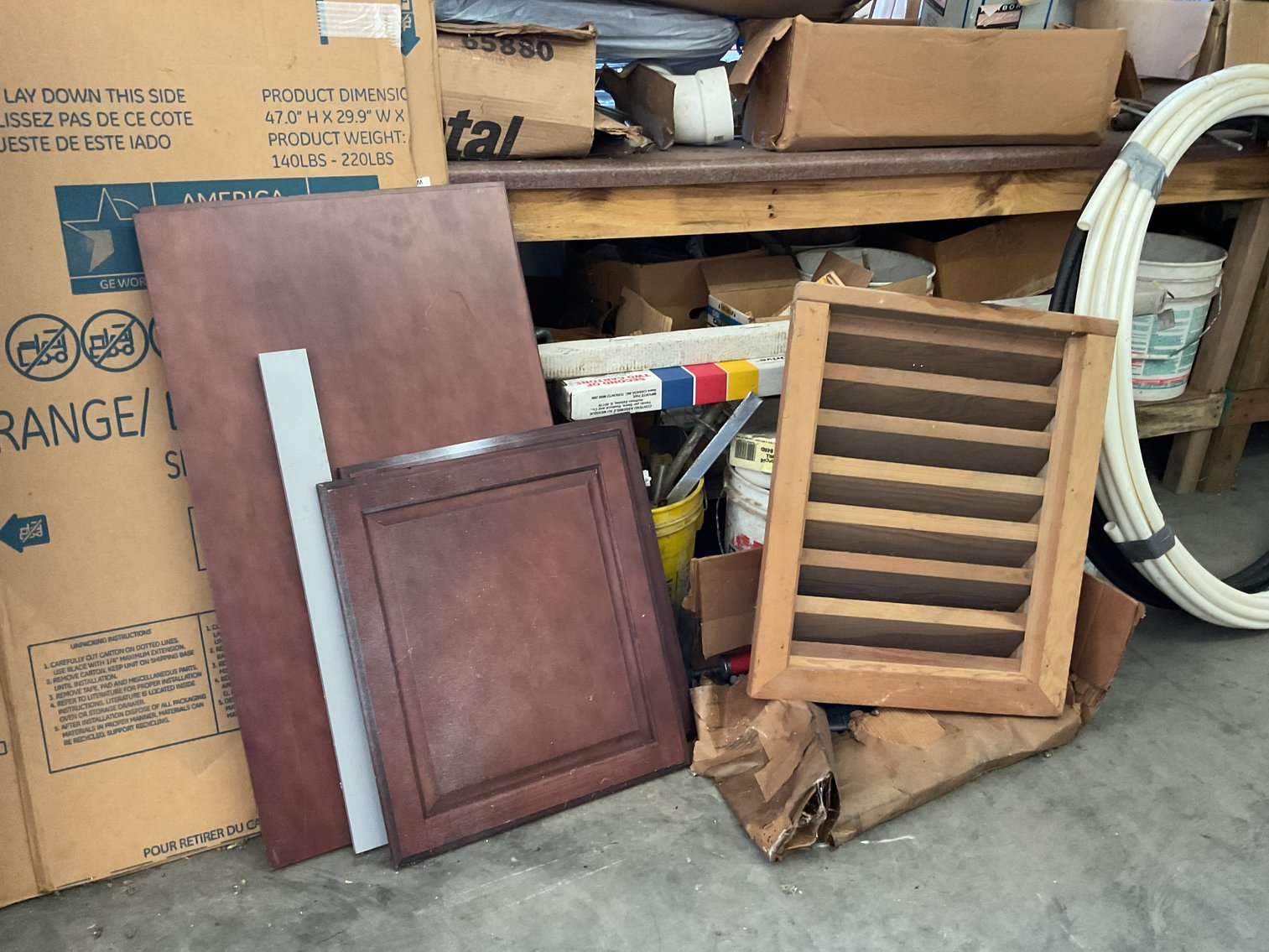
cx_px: 634
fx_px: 1063
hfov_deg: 61.7
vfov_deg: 48.2
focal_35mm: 29
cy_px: 476
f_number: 1.8
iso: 250
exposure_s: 1/30
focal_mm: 3
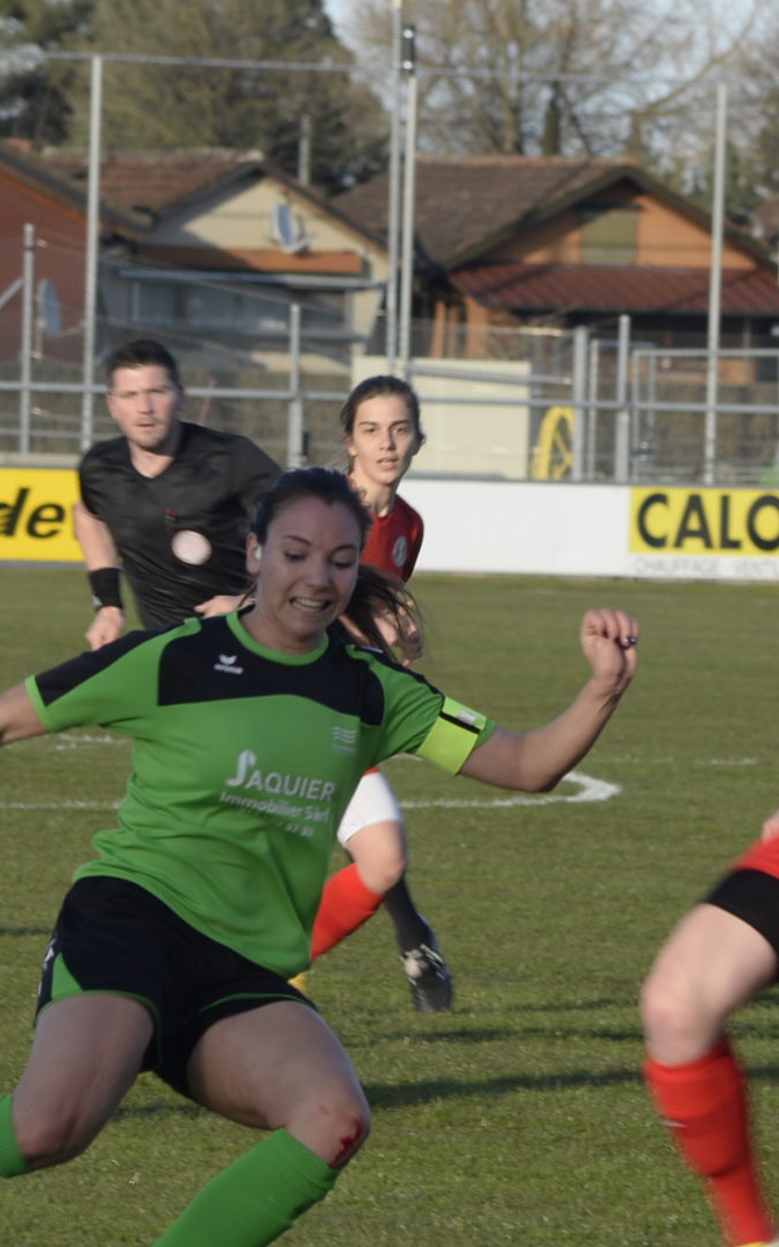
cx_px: 426
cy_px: 716
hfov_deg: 2.8
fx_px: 16101
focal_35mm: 474
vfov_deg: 4.4
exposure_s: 1/200
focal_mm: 195
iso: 200
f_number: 10
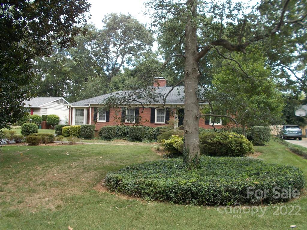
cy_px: 115
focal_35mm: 30
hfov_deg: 60.0
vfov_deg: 46.8
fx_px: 266
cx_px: 154
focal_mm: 5.3
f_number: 3.4
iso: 80
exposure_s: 1/125
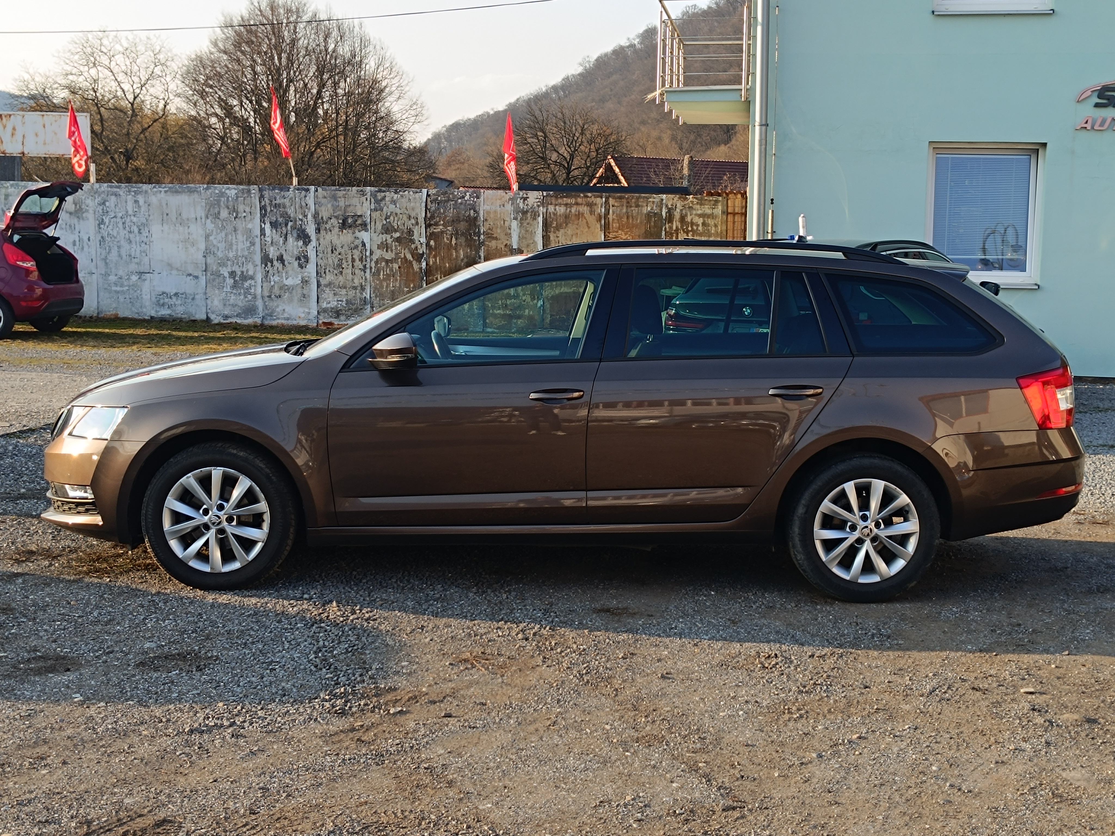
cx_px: 558
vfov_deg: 56.8
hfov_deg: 71.6
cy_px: 418
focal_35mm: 24
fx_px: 773
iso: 52
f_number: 1.88
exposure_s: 1/310
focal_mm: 5.59
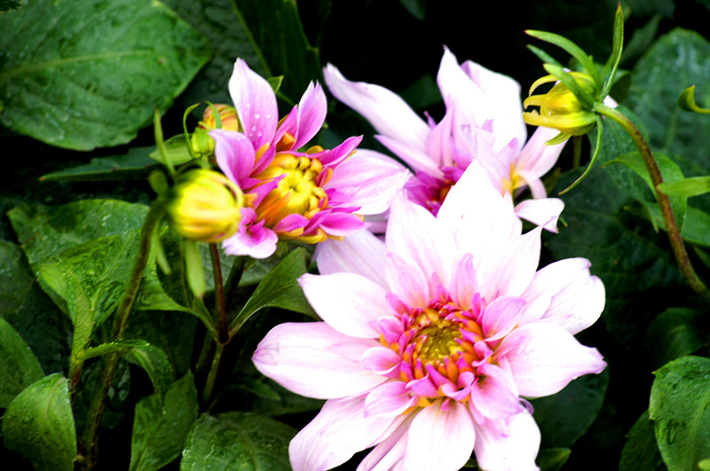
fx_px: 3250
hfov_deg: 12.5
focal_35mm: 165
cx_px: 355
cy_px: 236
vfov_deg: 8.3
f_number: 8
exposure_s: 1/40
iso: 100
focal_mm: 110
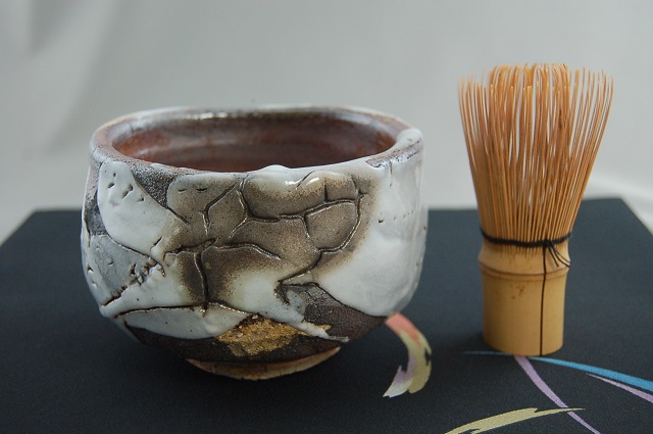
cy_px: 217
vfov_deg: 25.7
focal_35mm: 52
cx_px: 326
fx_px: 951
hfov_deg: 37.9
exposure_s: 1/30
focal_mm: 35
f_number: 4.8
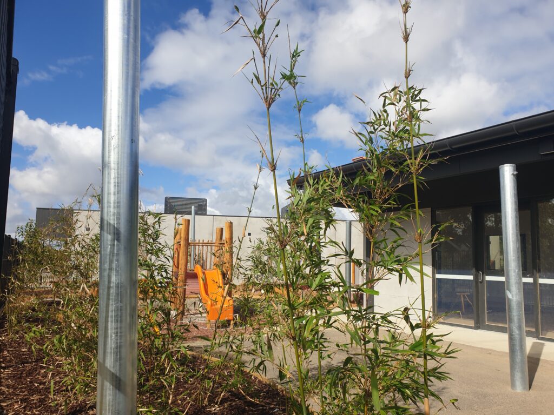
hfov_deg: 67.3
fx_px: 416
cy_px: 208
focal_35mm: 26
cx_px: 277
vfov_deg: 53.1
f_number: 2.4
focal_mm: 4.3
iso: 50
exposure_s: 1/1838
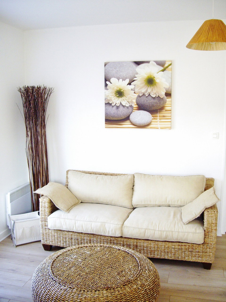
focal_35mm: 38
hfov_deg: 37.7
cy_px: 151
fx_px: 331
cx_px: 113
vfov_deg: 49.0
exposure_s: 1/50
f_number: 2.8
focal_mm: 7.9
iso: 200
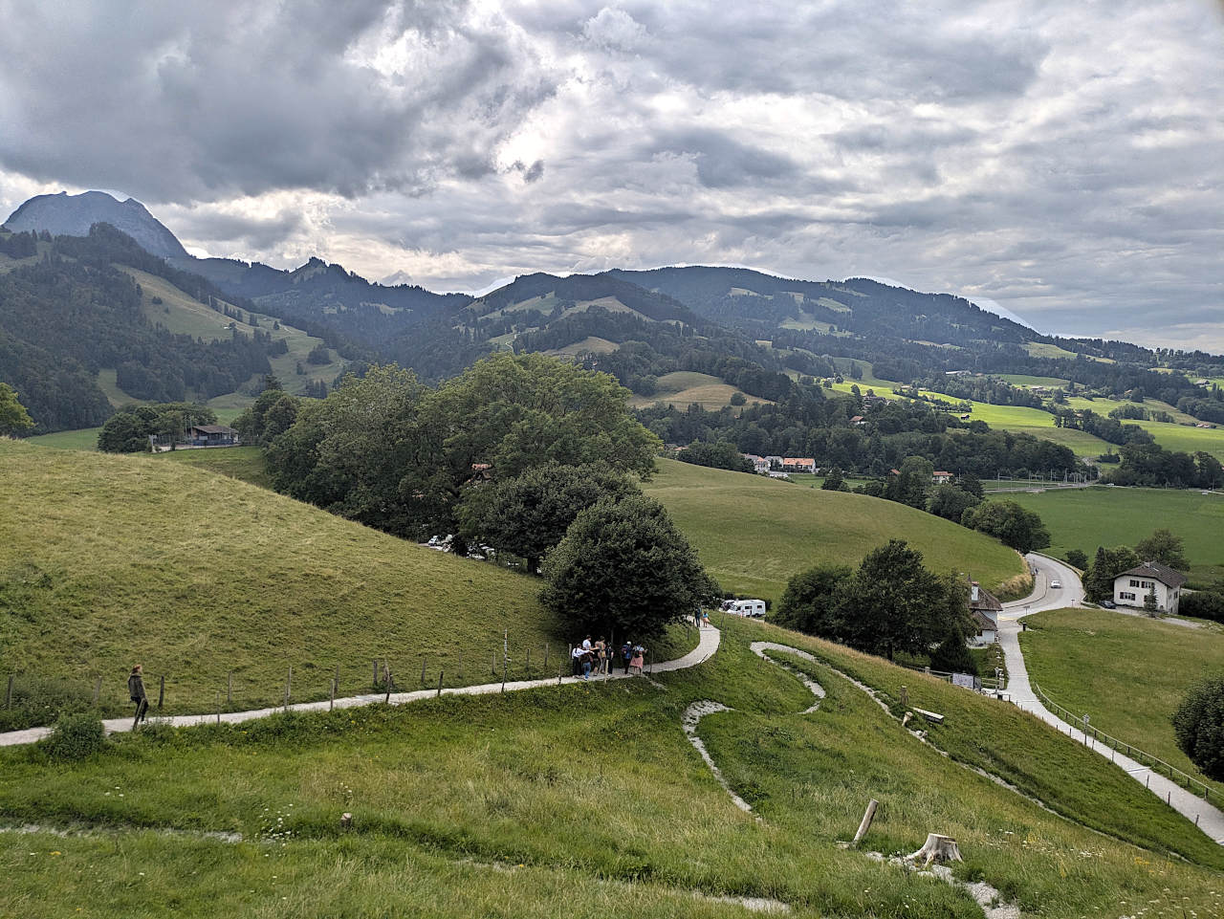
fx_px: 884
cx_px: 612
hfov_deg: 69.4
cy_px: 460
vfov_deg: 54.9
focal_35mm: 25
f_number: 1.89
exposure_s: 1/2841
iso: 49
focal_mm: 5.43
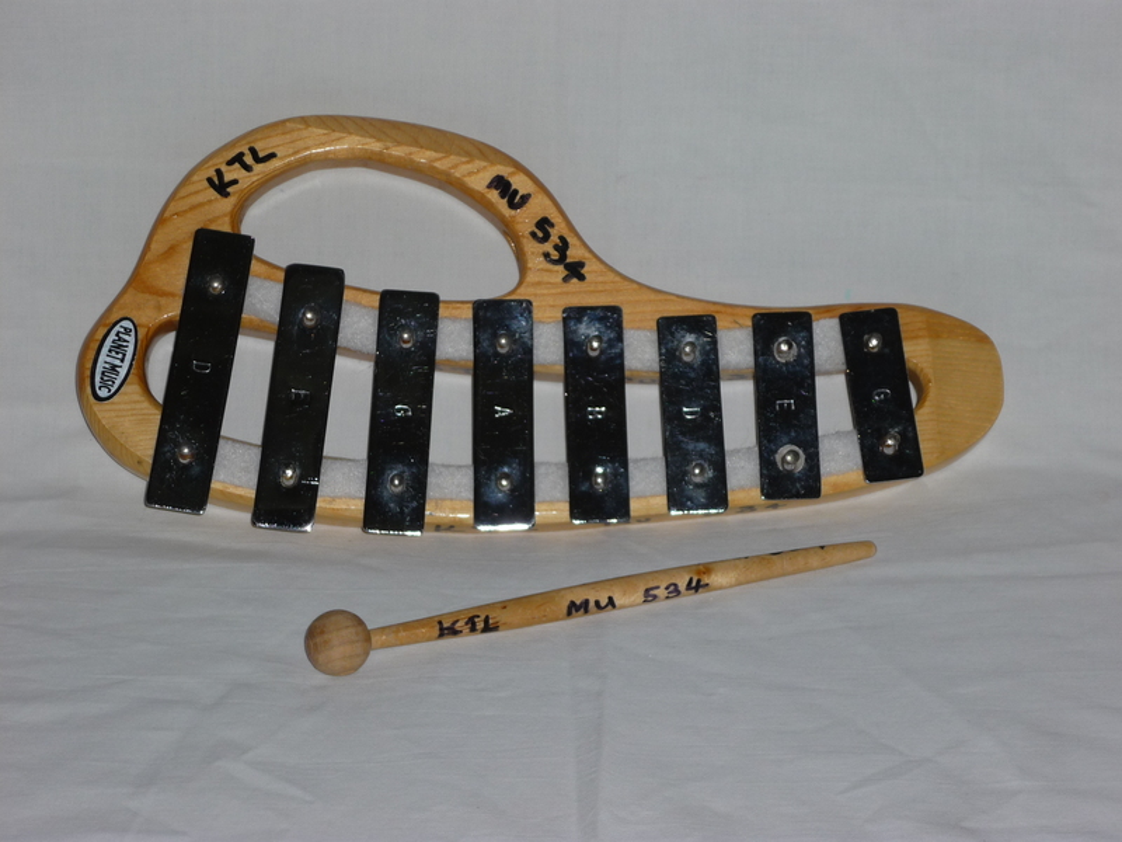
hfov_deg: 19.6
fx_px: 3241
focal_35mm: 100
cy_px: 421
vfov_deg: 14.8
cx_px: 561
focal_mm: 16.5
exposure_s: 1/60
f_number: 5.1
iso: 100
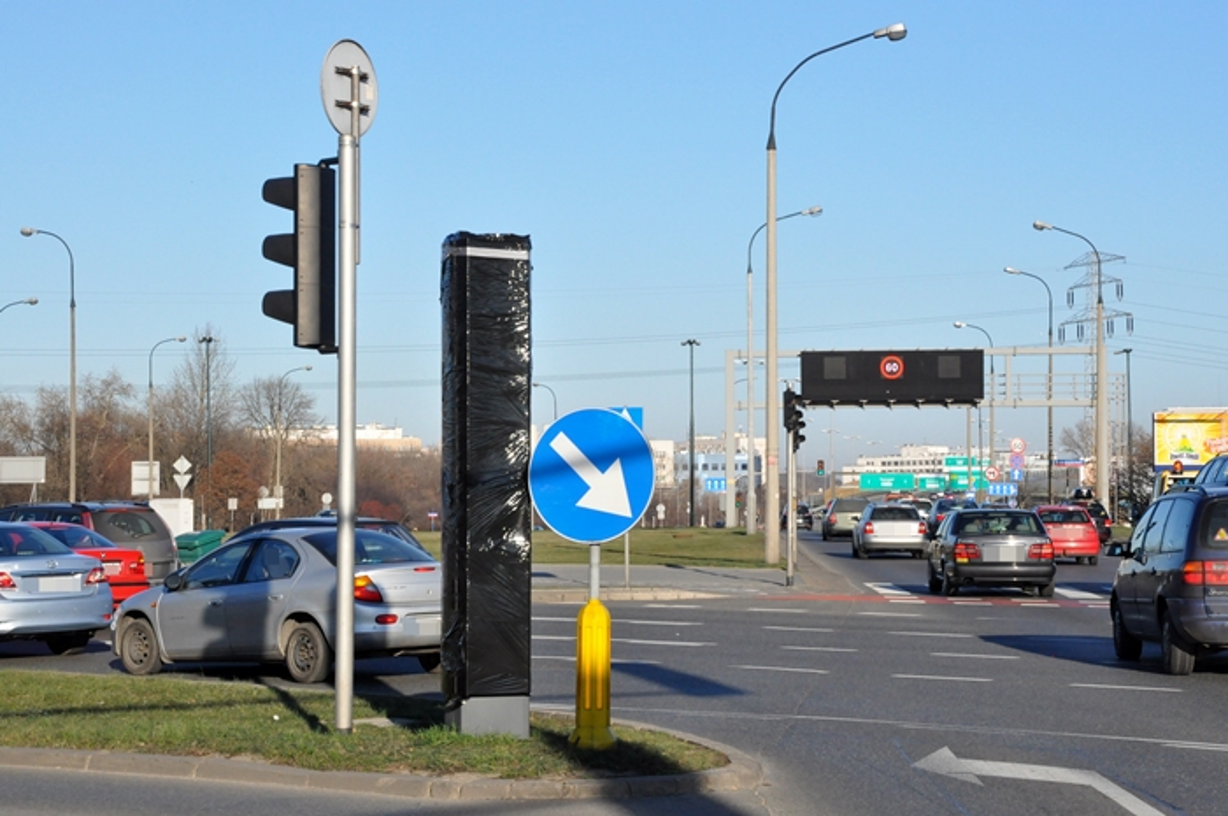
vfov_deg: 15.7
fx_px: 2964
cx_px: 614
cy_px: 408
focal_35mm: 87
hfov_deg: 23.4
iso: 1250
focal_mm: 58
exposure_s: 1/1000
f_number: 16
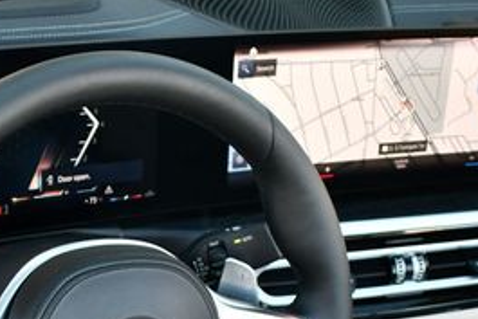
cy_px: 371
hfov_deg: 23.1
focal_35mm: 87
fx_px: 1156
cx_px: 117
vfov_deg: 15.2
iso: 500
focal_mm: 18
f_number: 3.5
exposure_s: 1/250
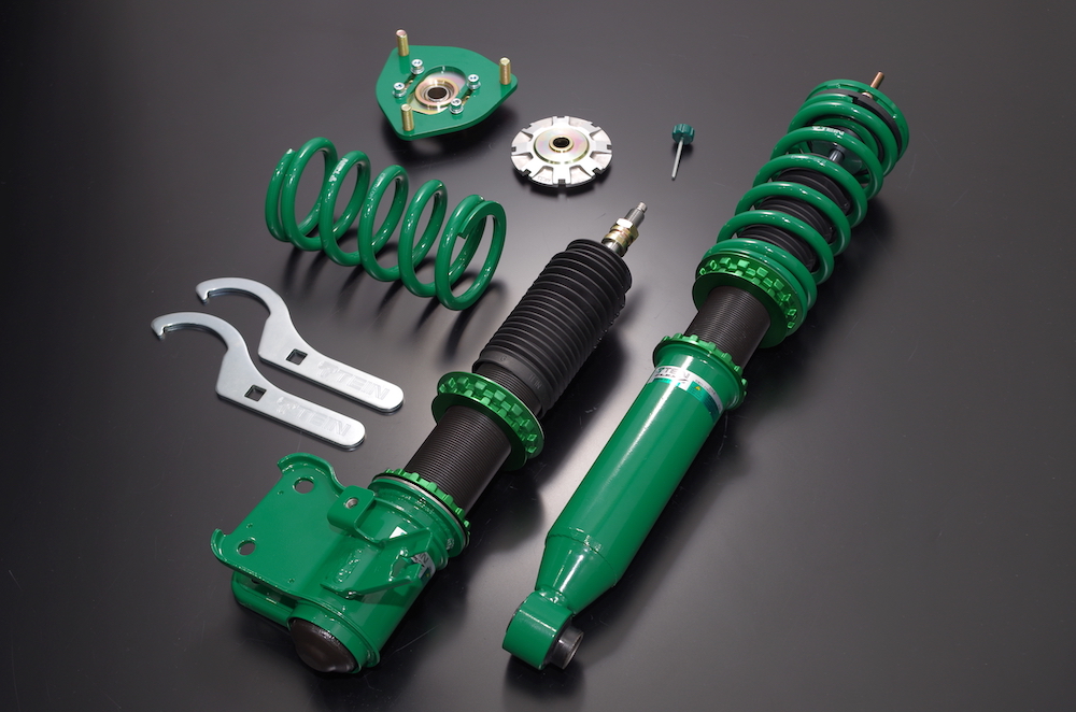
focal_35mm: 52
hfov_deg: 38.3
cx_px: 538
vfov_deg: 25.9
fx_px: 1551
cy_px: 356
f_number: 5.6
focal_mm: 35
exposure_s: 1/30
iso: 100
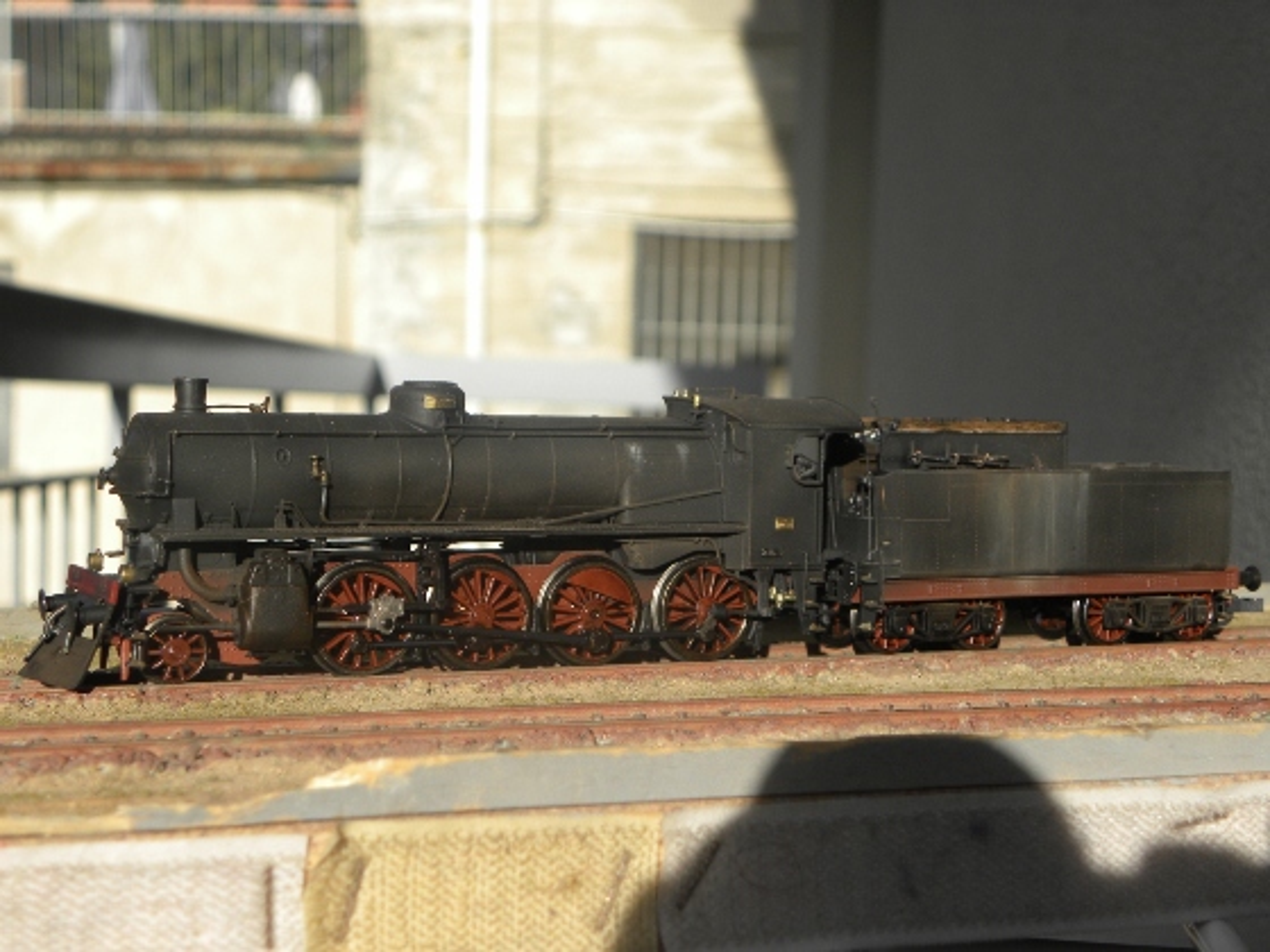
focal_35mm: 66
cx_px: 635
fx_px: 2421
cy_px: 476
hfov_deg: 29.4
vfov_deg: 22.3
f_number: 3.5
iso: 64
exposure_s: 1/349
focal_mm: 11.8
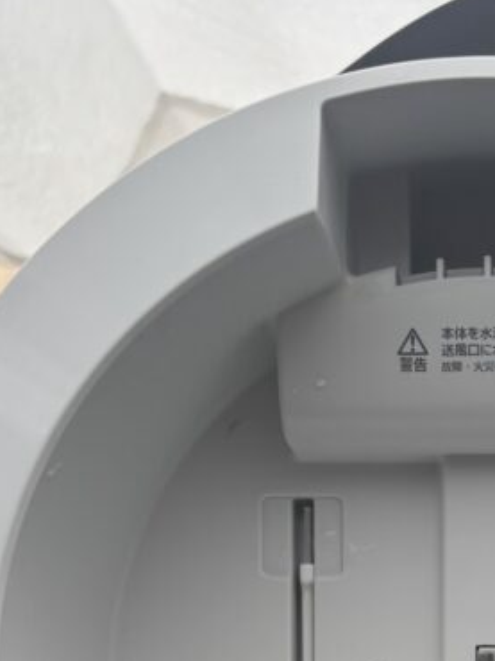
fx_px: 1374
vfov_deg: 25.6
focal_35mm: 72
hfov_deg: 19.9
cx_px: 479
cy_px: 672
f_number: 1.6
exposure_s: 1/462
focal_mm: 5.96
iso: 50
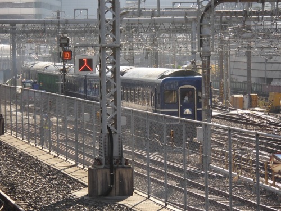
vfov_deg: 7.2
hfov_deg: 9.7
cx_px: 140
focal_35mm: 205
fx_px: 1664
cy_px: 106
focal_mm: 36.5
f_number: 5.9
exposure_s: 1/250
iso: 125
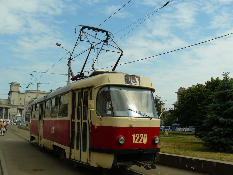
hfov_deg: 48.9
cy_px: 90
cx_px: 110
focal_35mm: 38
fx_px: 256
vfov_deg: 37.7
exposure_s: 1/400
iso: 100
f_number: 6.3
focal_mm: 6
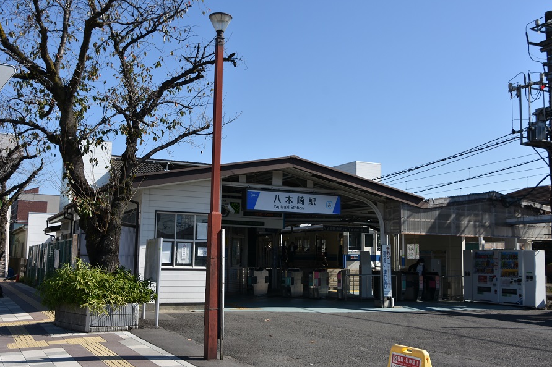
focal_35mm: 37
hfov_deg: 51.9
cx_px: 265
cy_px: 179
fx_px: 567
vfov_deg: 35.9
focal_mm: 22
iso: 100
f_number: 8
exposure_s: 1/250
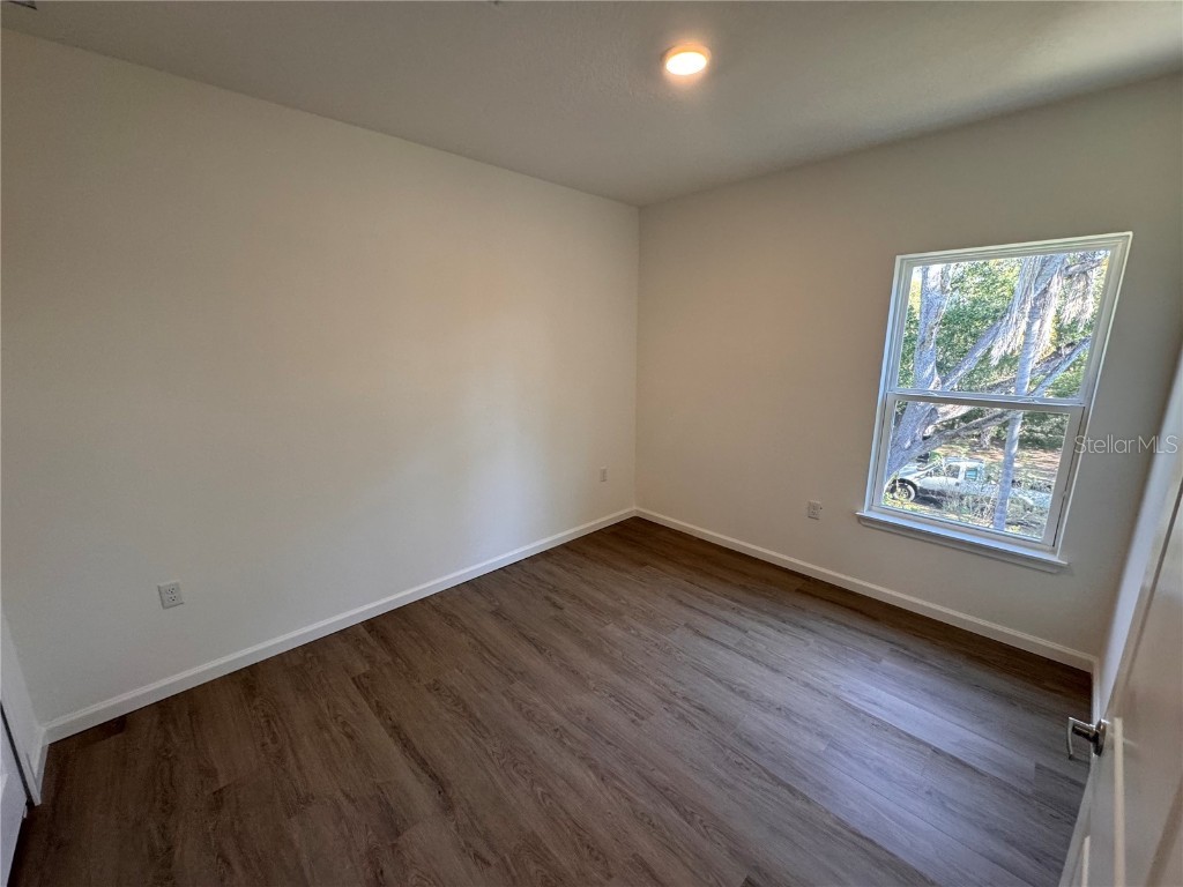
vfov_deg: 85.7
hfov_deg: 102.1
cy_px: 444
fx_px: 478
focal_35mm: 14
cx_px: 592
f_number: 2.2
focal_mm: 2.22
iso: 200
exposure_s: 1/120
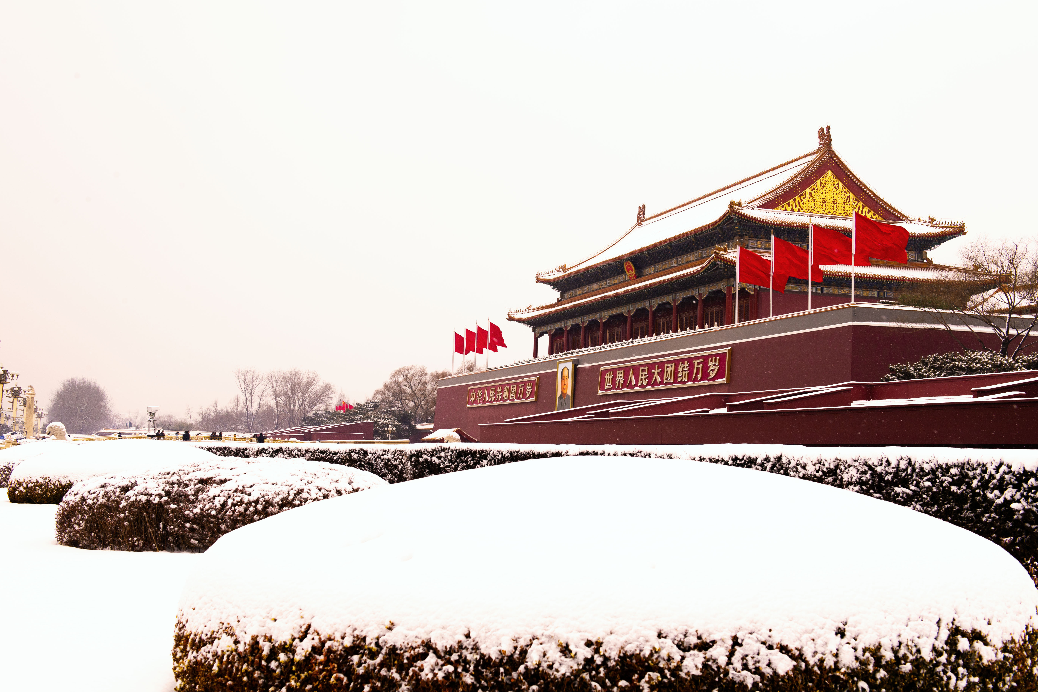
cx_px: 519
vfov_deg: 29.9
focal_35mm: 45
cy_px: 346
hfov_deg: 43.6
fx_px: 1297
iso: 140
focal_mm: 45
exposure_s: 1/250
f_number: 9
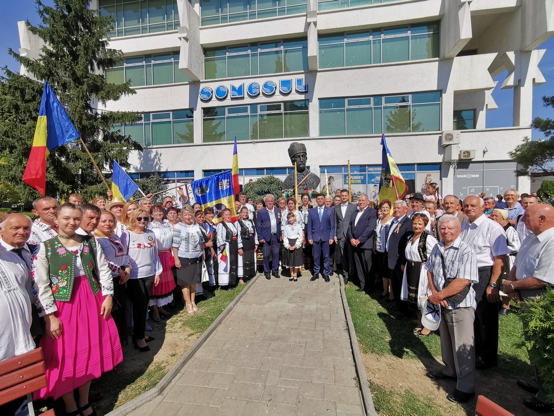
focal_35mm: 17
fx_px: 272
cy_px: 208
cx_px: 277
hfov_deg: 91.0
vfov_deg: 74.7
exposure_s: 1/1923
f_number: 2.2
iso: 50
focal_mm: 2.26
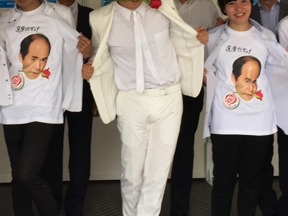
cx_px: 74
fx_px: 724
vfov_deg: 16.7
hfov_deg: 22.3
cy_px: 16
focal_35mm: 87
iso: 32
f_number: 2.2
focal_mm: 4.2
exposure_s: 1/120
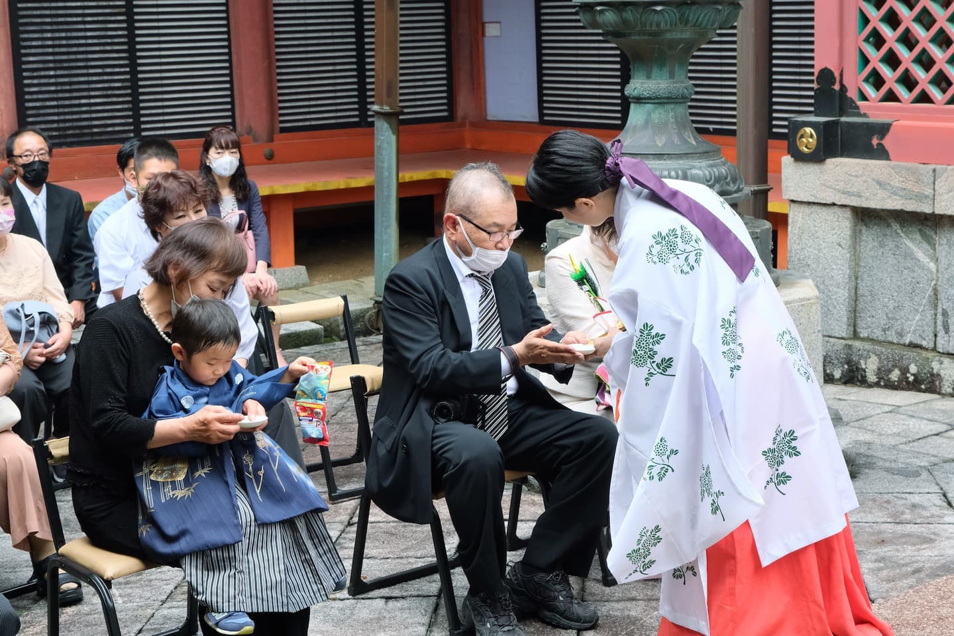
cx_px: 477
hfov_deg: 32.4
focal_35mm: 62
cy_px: 318
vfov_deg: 21.9
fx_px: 1643
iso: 1600
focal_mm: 41.1
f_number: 8
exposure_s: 1/320
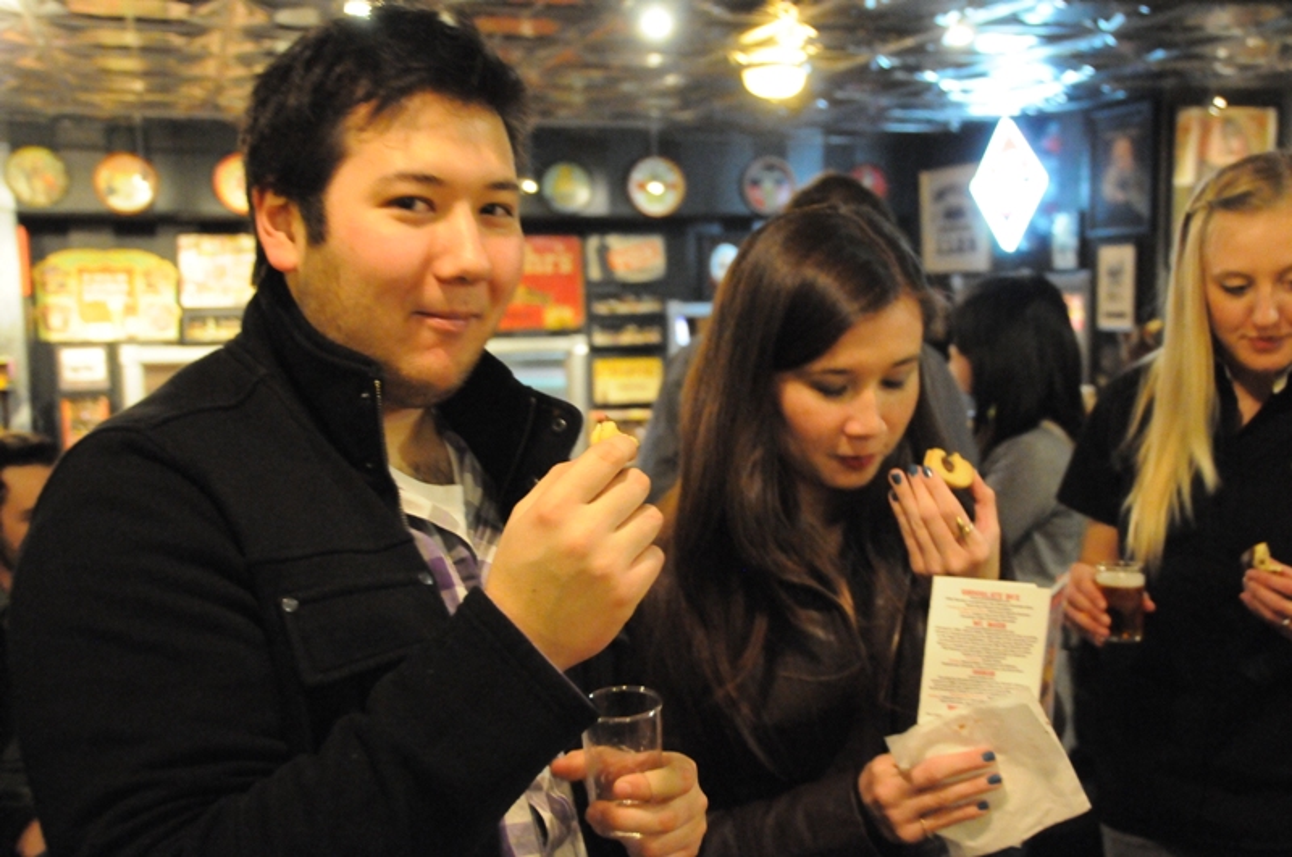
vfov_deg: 31.8
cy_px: 428
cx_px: 646
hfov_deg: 46.5
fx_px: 1505
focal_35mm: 42
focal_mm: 28
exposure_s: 1/20
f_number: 4
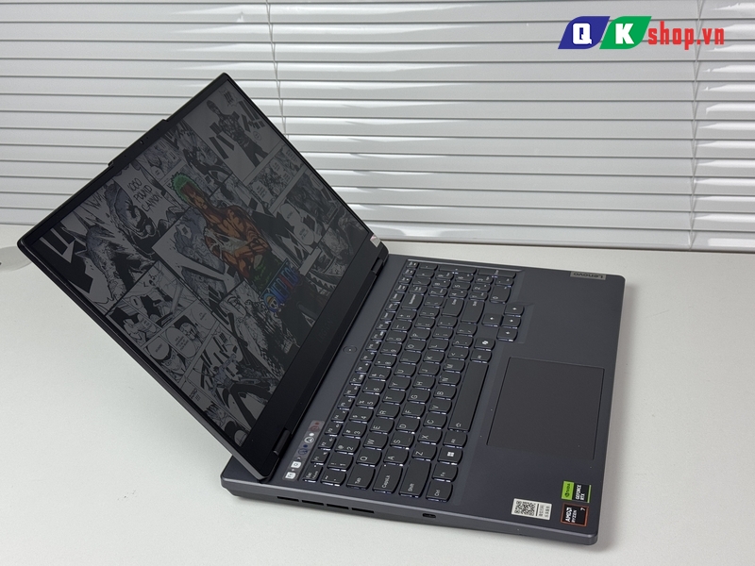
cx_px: 378
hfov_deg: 39.7
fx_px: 1047
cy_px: 283
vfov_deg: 30.3
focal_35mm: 48
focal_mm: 6.76
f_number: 1.78
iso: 64
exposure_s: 1/168
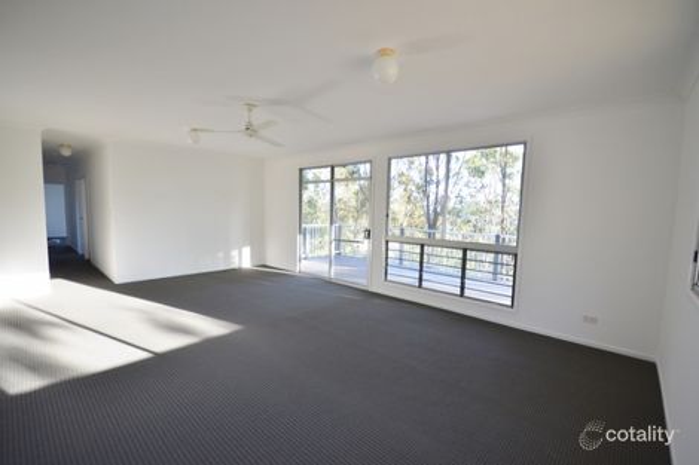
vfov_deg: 77.3
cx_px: 350
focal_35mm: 15
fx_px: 291
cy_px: 232
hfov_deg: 100.4
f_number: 4.5
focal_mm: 10
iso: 400
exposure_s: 1/80
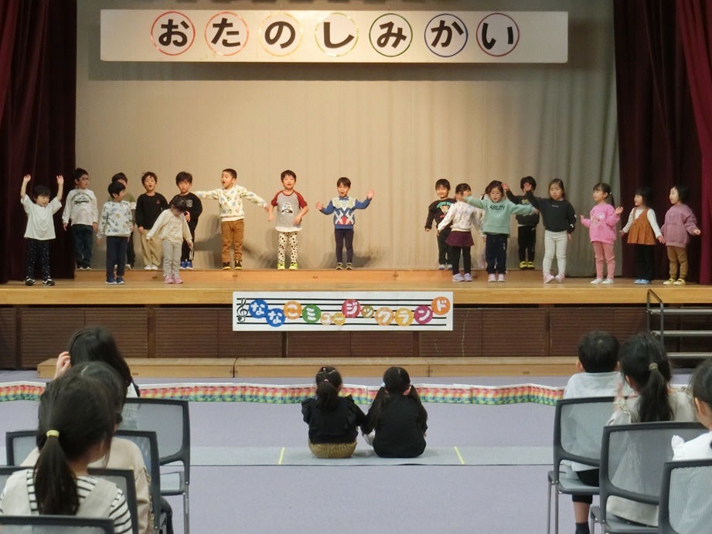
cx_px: 356
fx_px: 1913
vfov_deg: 15.9
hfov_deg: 21.1
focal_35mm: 93
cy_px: 267
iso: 800
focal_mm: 16.5
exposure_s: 1/60
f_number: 5.6
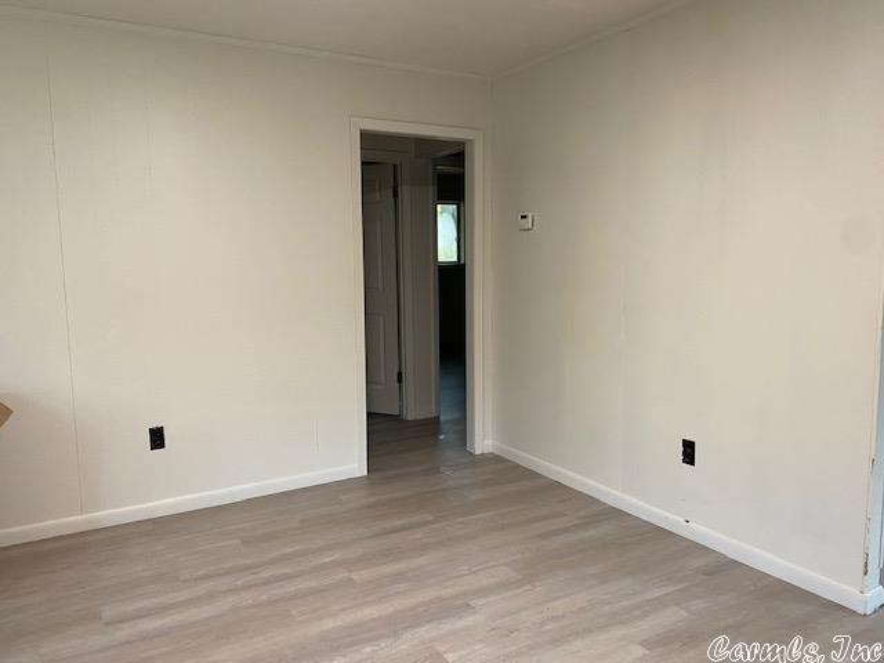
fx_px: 664
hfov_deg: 67.3
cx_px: 442
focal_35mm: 26
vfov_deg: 53.1
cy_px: 332
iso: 200
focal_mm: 4.25
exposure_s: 1/60
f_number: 1.8
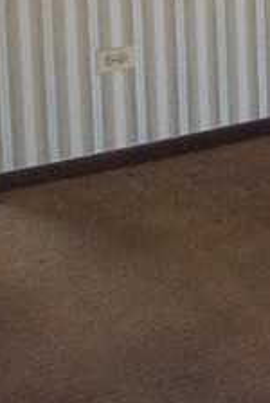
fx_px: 1435
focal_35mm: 128
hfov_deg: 10.1
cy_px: -237
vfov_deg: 14.7
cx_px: 486
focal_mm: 3.8
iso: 160
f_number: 2.8
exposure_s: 1/30
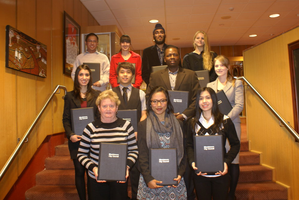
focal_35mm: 30
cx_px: 150
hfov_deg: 61.9
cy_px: 100
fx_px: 249
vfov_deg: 43.7
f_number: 5.6
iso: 400
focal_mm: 20
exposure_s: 1/4
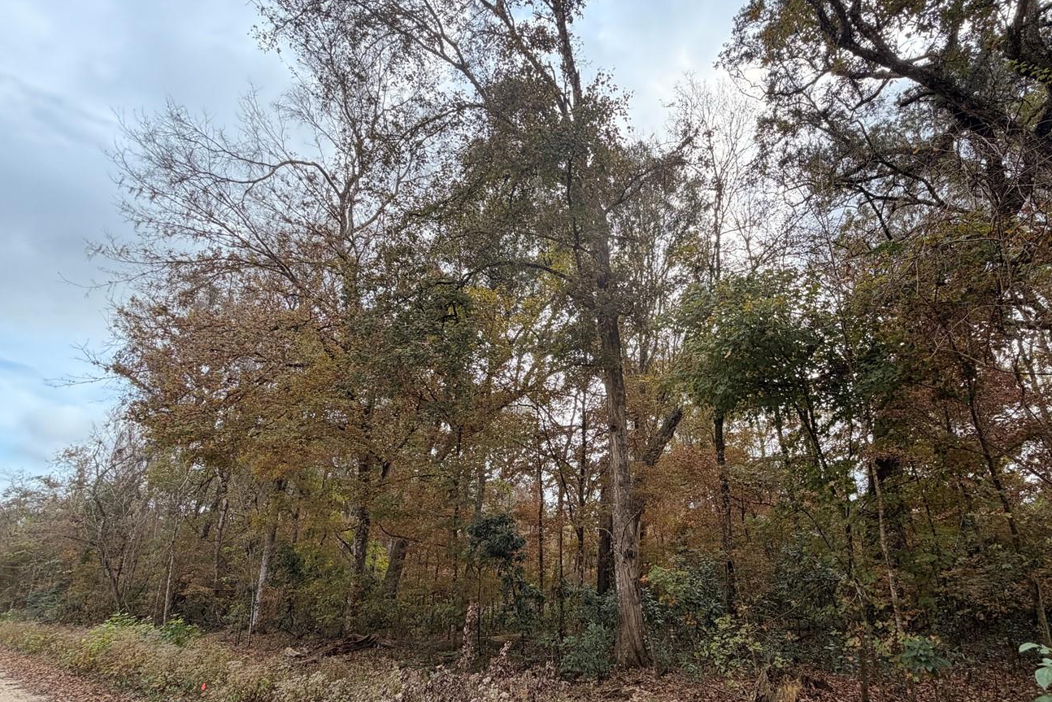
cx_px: 603
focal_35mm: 18
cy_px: 390
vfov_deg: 67.2
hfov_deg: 89.4
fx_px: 526
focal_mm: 2.22
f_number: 2.2
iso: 50
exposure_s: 1/502
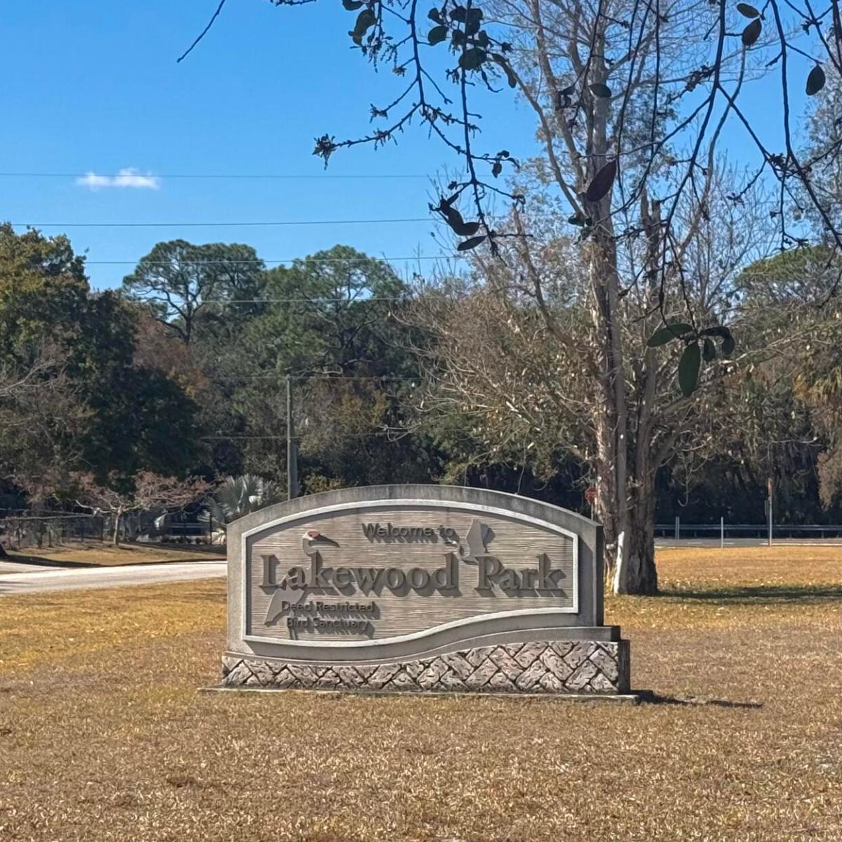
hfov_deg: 17.1
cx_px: 370
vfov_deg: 17.0
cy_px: 512
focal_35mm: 102
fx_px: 2807
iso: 64
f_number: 1.78
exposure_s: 1/3704
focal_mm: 6.76
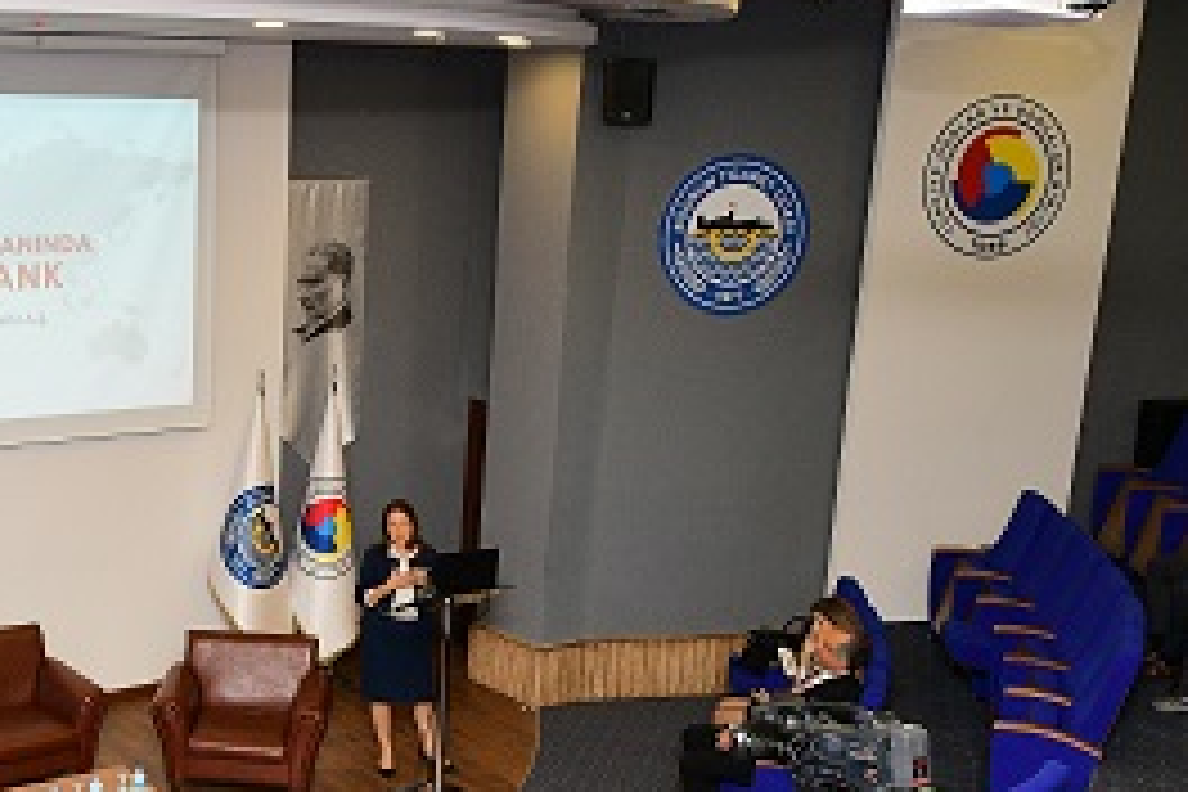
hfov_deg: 37.8
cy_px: 495
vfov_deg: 26.9
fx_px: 1650
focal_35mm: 50
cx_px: 194
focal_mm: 16
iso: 1250
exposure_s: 1/125
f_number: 5
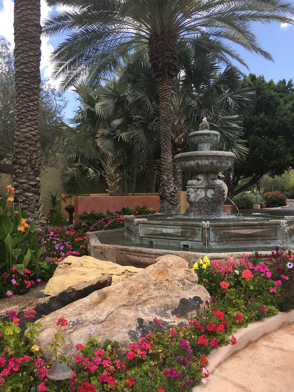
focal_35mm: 29
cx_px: 147
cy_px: 196
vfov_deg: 61.7
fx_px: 328
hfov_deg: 48.2
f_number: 2.2
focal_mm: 4.15
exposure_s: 1/506
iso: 25
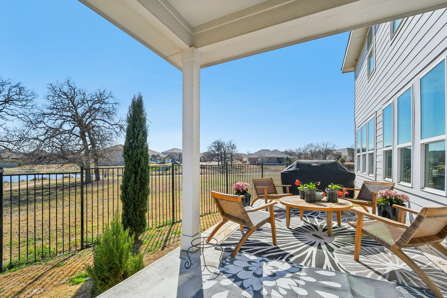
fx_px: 186
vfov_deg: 77.3
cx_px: 224
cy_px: 149
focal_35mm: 15
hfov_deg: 100.4
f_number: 8
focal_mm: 10
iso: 400
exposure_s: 1/2000
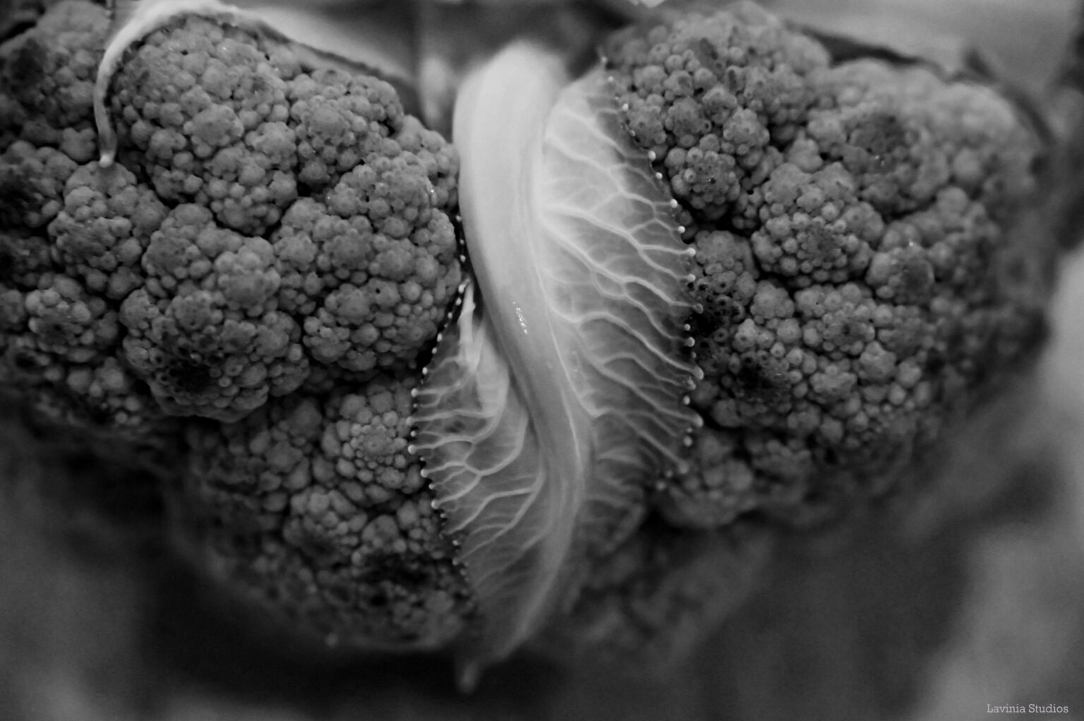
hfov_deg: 20.4
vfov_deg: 13.7
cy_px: 360
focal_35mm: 100
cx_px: 542
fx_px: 3009
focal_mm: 100
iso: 16000
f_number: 7.1
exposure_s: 1/250
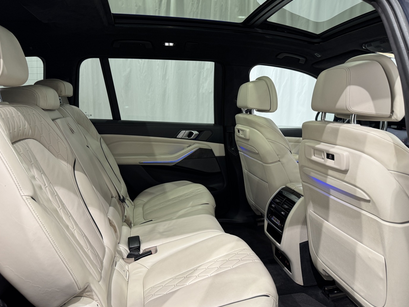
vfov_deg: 54.9
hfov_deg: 69.4
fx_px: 295
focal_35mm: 25
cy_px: 155
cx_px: 199
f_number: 1.78
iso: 125
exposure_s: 1/50
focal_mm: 6.76
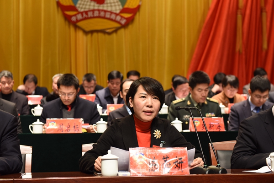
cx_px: 137
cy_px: 92
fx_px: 533
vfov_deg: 19.5
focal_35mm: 70
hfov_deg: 28.8
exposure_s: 1/60
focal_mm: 70
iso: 500
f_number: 4
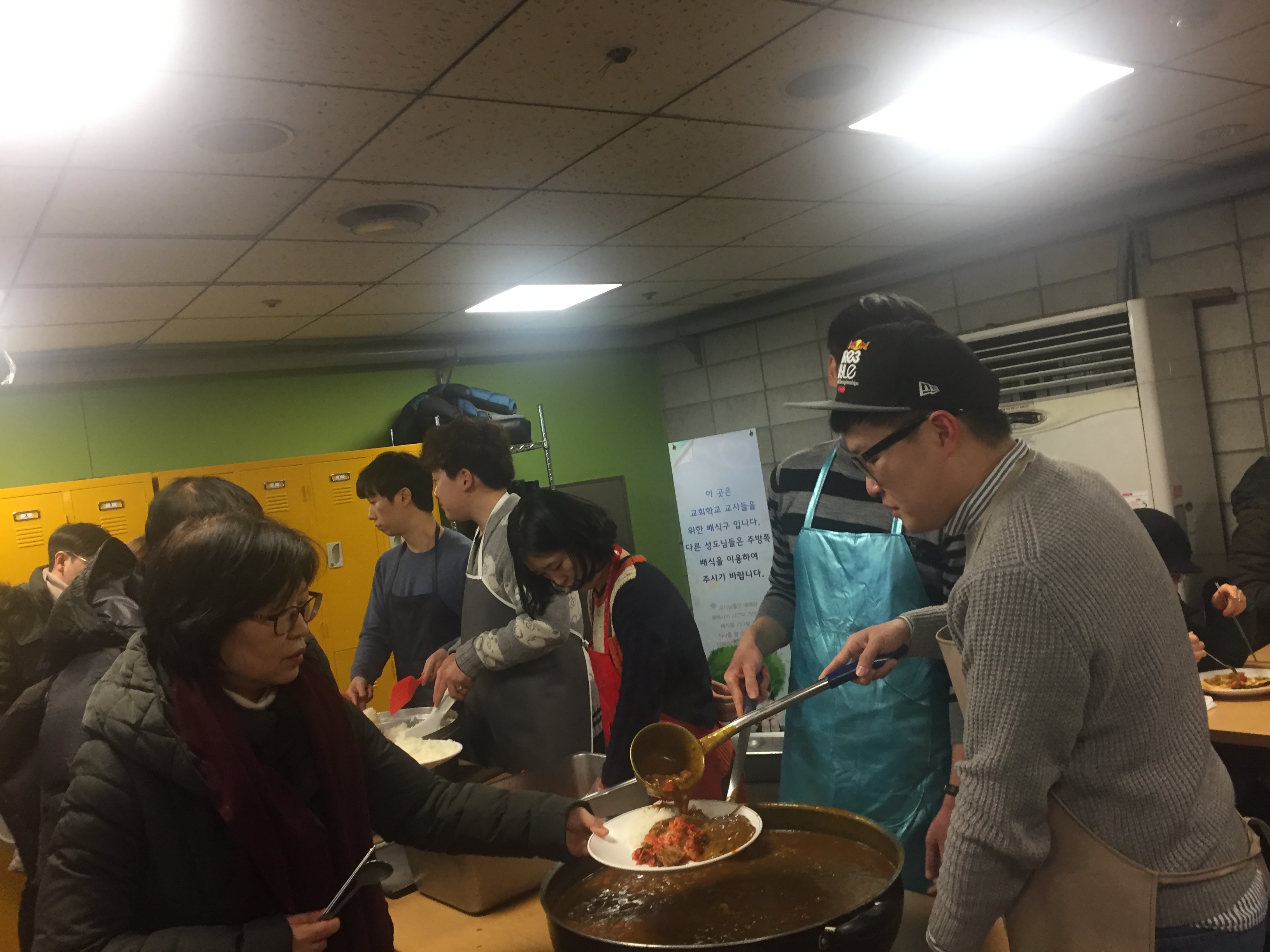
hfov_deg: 61.7
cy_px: 476
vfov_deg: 48.2
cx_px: 635
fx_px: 1064
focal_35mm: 29
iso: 125
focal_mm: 4.15
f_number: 2.2
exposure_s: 1/30
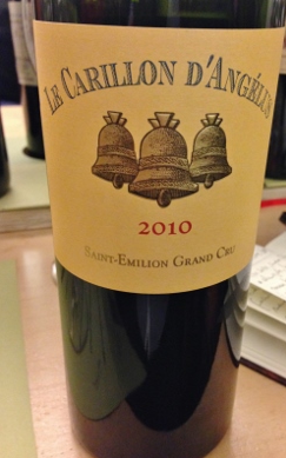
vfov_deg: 54.0
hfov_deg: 35.2
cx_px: 174
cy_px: 226
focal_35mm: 36
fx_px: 449
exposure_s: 1/17
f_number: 2.4
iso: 400
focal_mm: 4.12
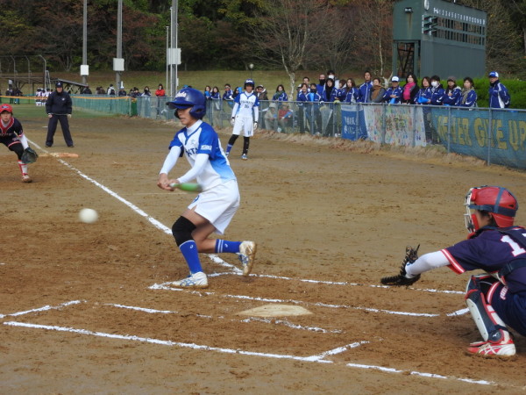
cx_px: 263
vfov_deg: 17.4
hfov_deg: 23.0
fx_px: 1292
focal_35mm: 85
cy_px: 198
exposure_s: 1/500
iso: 100
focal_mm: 15.2
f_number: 4.5
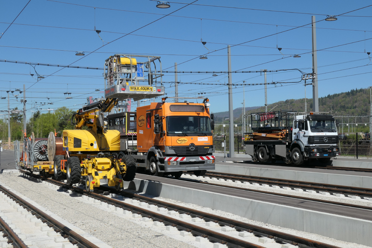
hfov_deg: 44.5
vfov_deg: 30.5
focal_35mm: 44
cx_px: 186
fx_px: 455
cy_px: 124
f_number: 5.6
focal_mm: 16.2
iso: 125
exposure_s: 1/1000
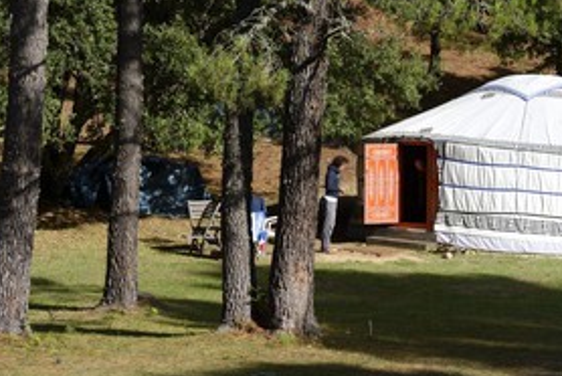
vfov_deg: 4.9
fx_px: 4360
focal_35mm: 279
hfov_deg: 7.4
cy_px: 125
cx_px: 382
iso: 200
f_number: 11
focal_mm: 185
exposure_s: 1/250
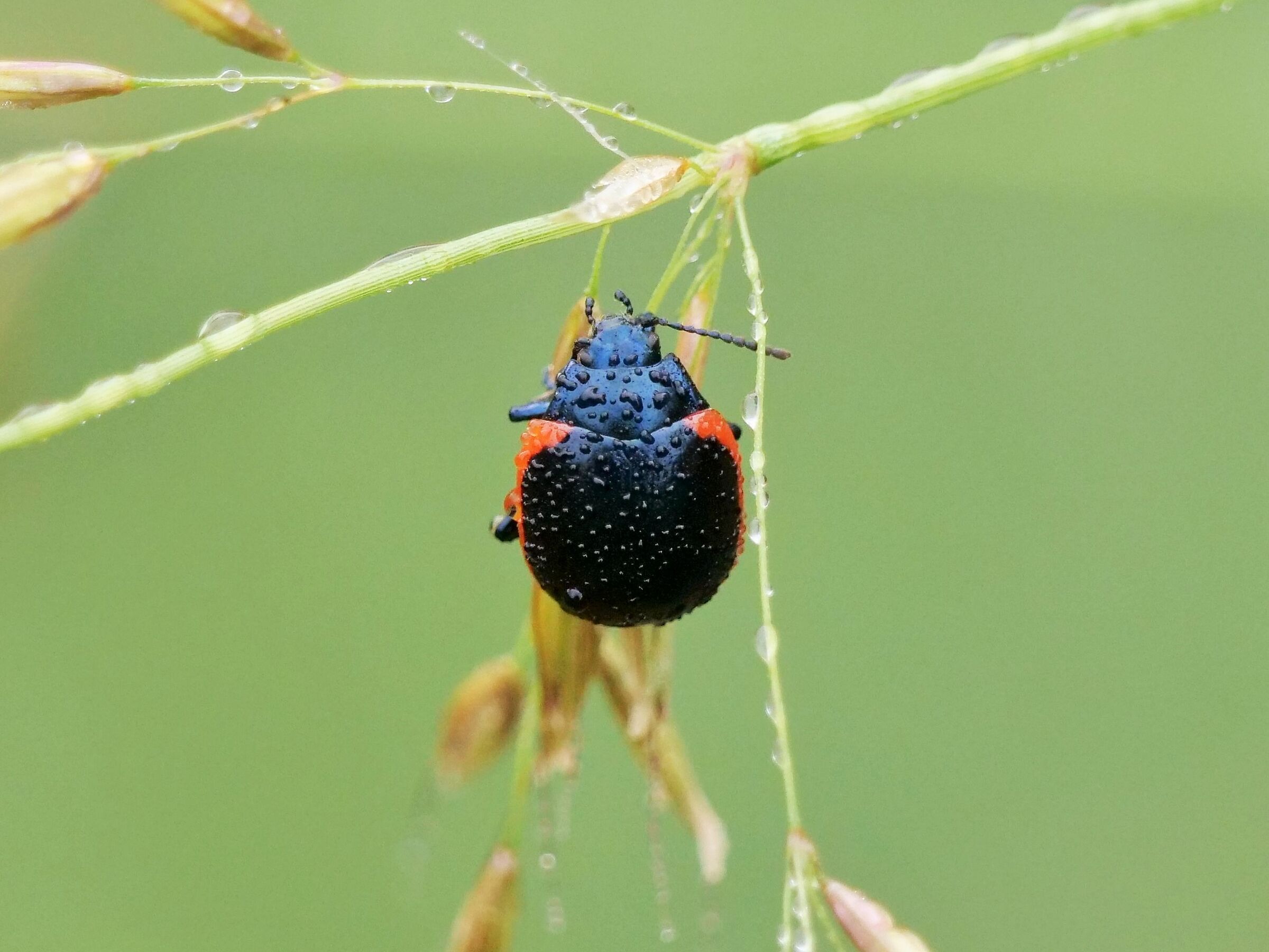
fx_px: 29327
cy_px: 476
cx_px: 634
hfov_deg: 2.5
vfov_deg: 1.9
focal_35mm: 800
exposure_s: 1/640
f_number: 6.3
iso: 1600
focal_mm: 400
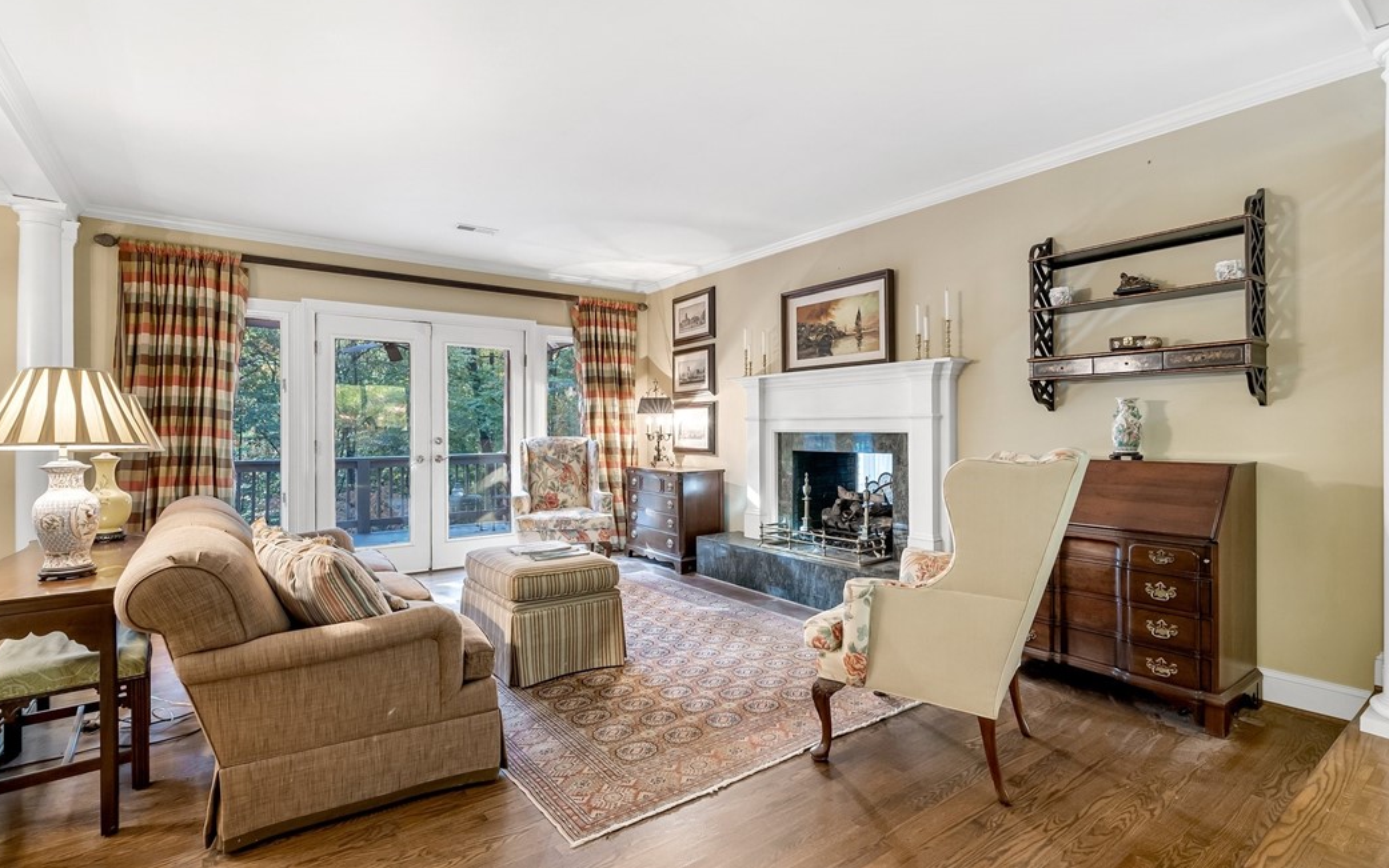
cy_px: 443
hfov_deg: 94.3
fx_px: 644
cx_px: 685
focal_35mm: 17
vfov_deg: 68.0
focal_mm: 16
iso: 400
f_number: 8
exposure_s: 1/2.5
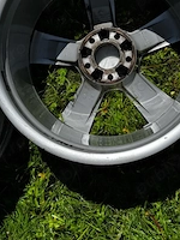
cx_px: 104
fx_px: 333
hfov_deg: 30.2
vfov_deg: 39.3
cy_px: 86
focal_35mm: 48
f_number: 1.78
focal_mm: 6.76
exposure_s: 1/4310
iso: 80
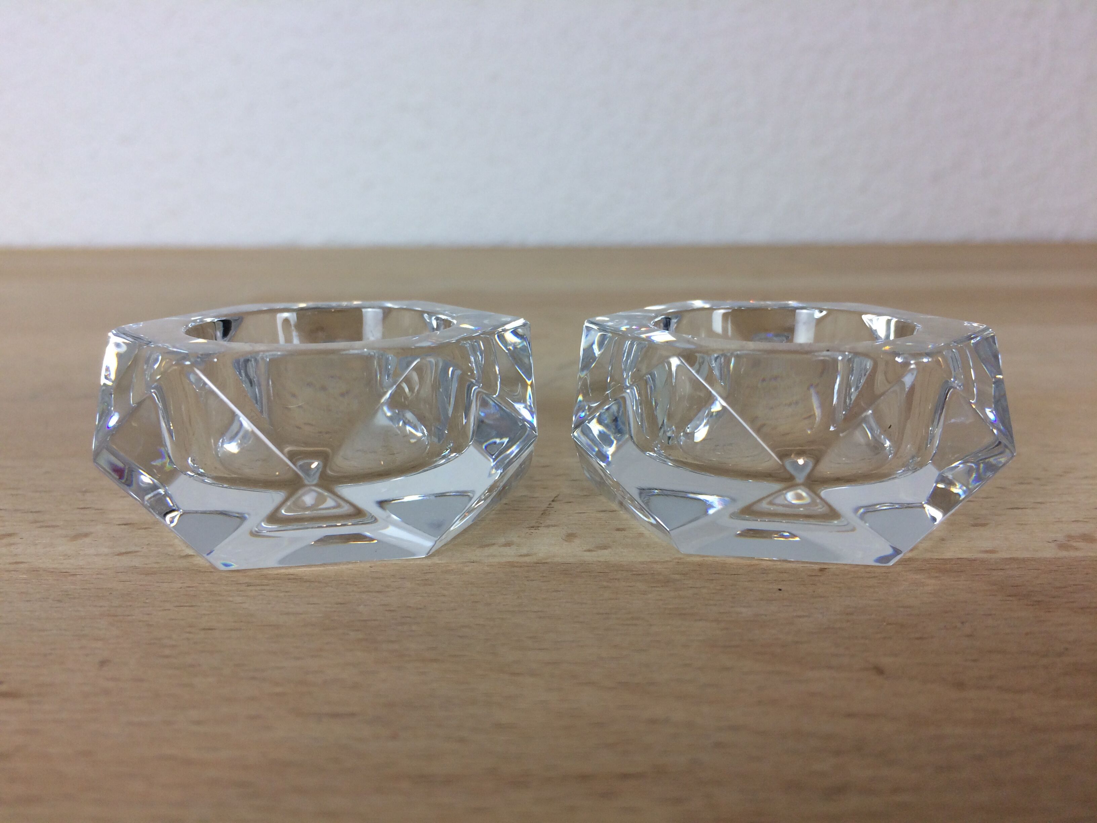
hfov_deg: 61.7
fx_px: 919
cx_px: 548
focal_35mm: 29
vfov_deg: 48.2
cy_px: 412
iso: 40
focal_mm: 4.15
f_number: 2.2
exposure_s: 1/50
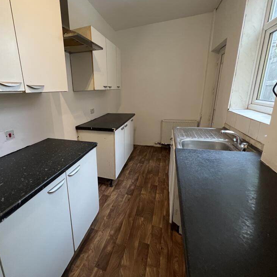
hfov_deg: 85.4
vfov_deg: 87.4
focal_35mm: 16
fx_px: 145
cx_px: 100
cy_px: 135
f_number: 1.8
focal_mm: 1.57
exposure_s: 1/50
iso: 400
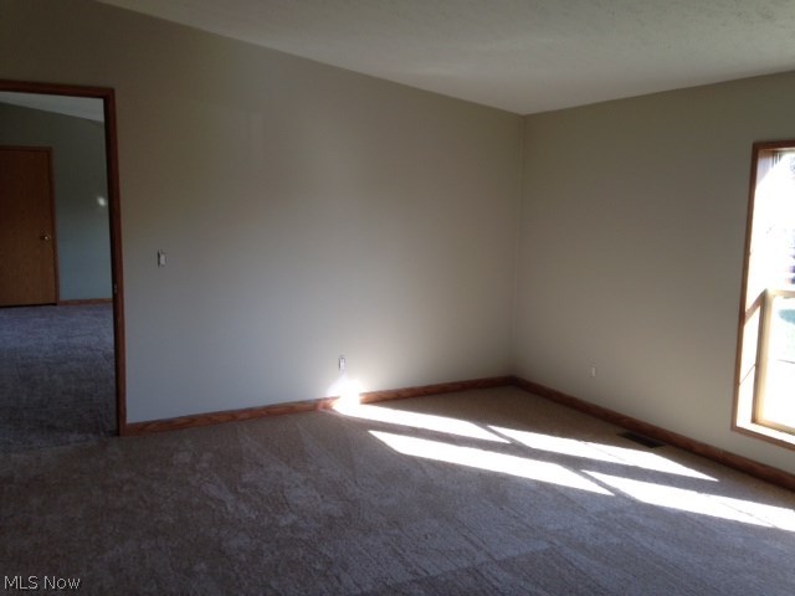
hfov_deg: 55.4
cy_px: 298
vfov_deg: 42.9
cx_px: 398
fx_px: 758
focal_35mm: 33
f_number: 2.4
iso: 50
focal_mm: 4.12
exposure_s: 1/60
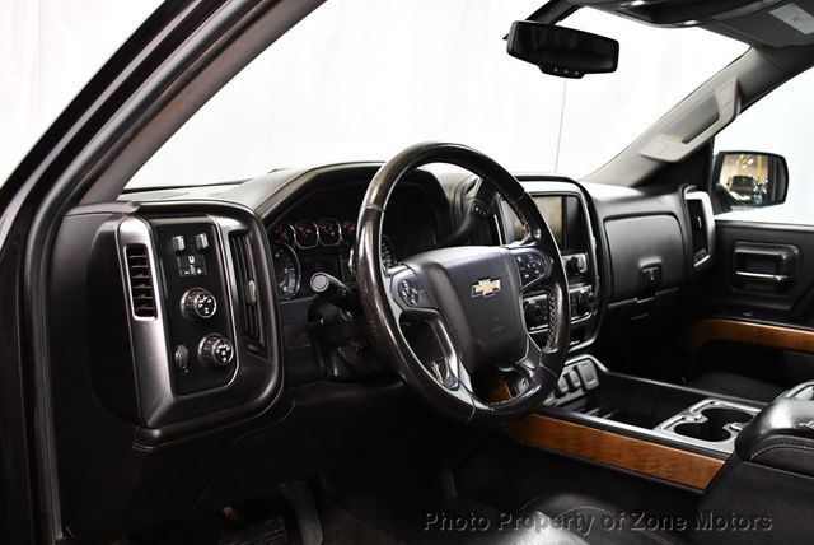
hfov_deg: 53.1
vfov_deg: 36.9
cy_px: 272
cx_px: 407
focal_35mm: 36
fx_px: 815
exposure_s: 1/125
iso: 3200
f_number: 3.5
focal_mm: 18
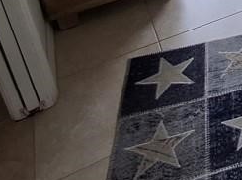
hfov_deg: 22.5
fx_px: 468
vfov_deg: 18.5
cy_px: -114
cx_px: 384
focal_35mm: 67
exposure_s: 1/40
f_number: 2.2
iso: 40
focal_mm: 1.64
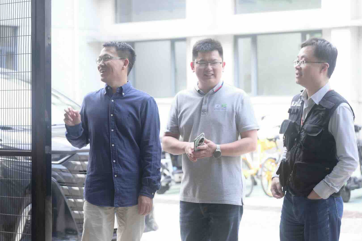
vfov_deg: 15.9
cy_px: 120
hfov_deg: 23.6
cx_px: 181
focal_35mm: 86
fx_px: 865
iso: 500
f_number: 4
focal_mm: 86
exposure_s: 1/125
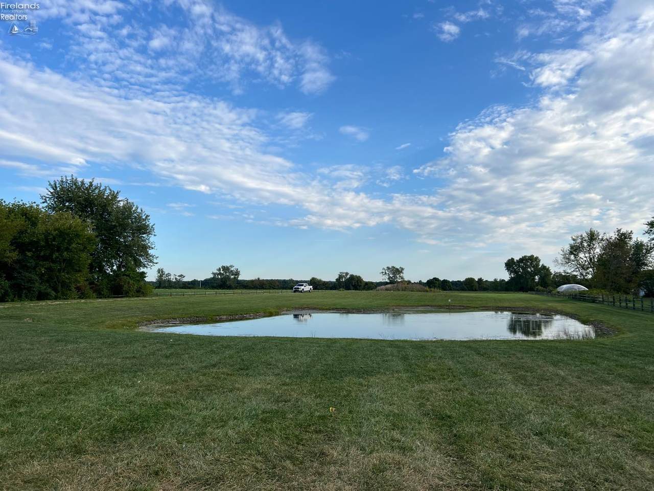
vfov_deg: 53.1
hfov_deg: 67.3
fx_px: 491
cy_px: 246
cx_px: 327
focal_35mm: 26
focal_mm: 5.7
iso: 50
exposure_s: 1/2762
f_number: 1.5
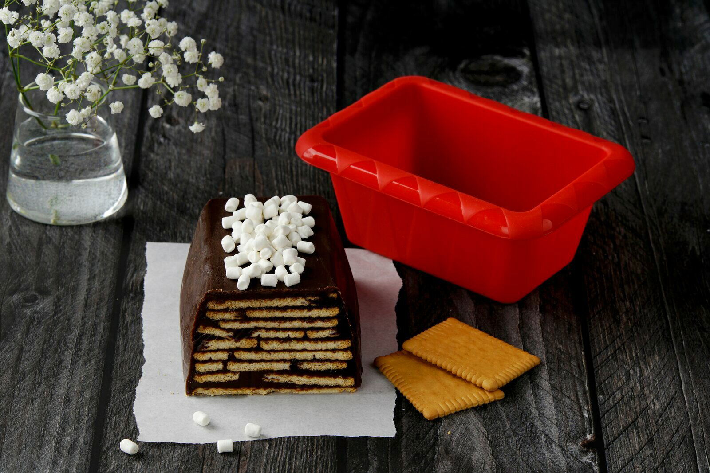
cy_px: 236
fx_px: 2071
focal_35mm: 105
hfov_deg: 19.5
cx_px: 355
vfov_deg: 13.0
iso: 100
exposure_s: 1/125
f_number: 13
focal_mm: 105
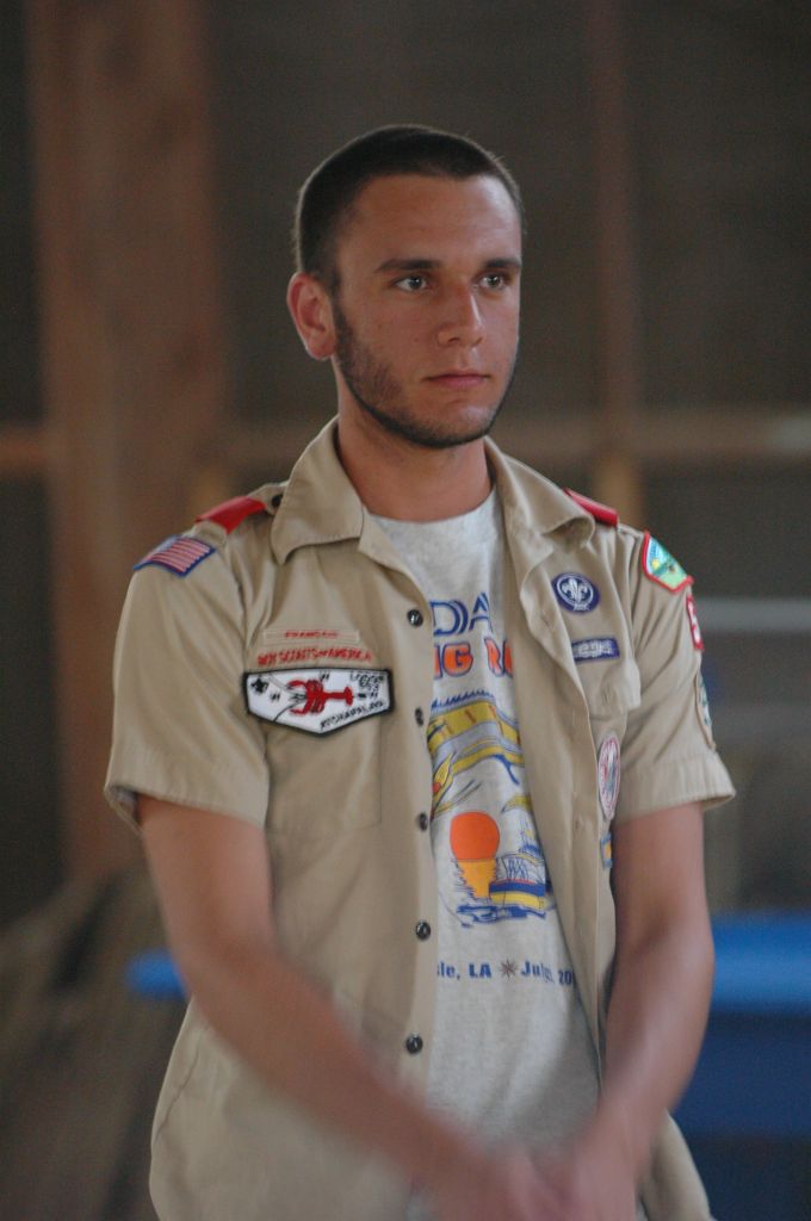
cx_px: 406
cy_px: 610
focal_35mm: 300
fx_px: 10164
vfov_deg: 6.9
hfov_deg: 4.6
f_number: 2.8
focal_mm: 200
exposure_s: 1/30
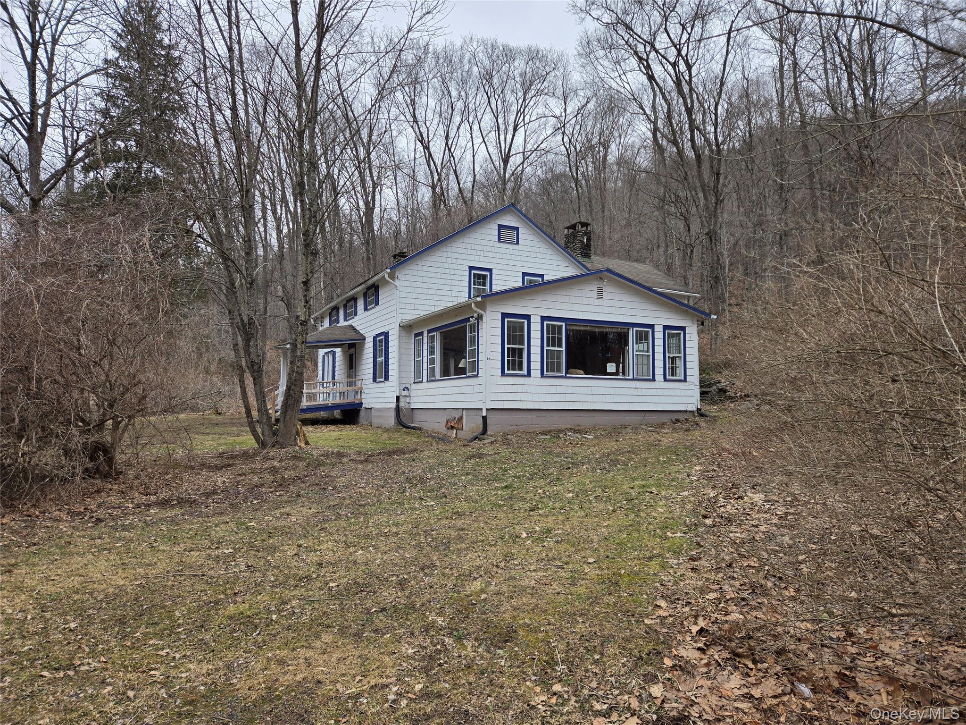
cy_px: 362
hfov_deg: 73.9
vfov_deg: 58.9
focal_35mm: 23
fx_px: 642
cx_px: 483
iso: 25
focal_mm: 5.4
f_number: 1.8
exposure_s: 1/387
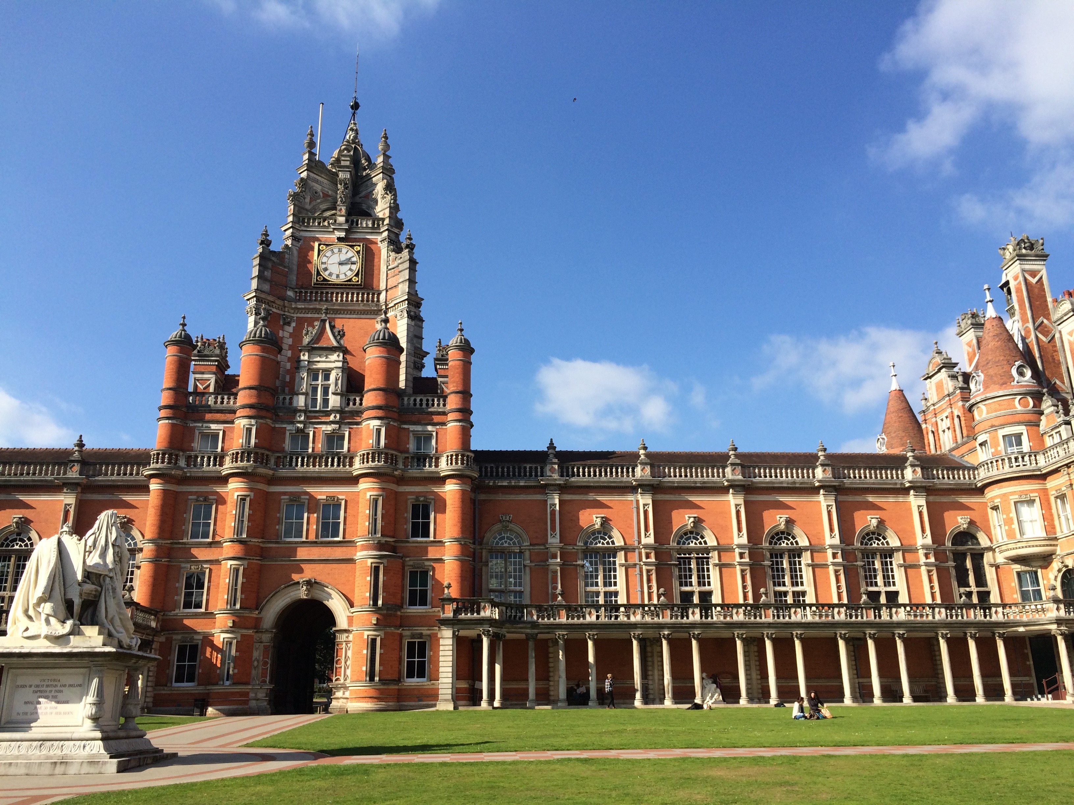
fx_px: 900
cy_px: 402
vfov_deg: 48.2
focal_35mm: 29
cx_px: 537
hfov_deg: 61.7
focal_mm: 4.15
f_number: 2.2
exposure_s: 1/1520
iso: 32
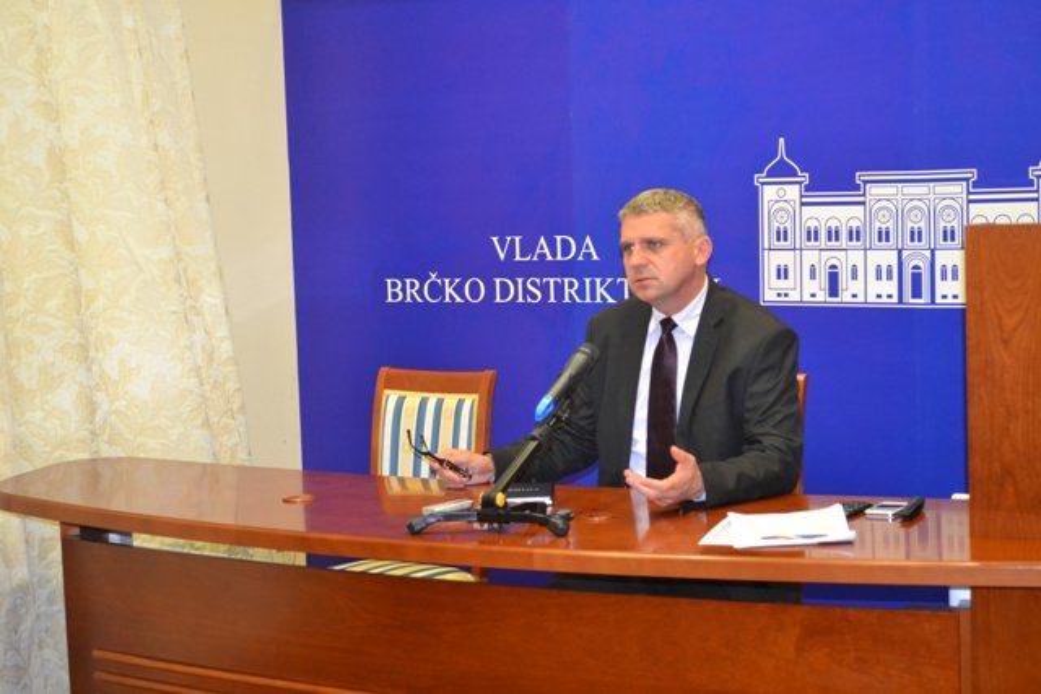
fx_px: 1822
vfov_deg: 21.6
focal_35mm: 63
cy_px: 347
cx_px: 520
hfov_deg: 31.9
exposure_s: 1/60
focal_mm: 42
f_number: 5.3
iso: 1400
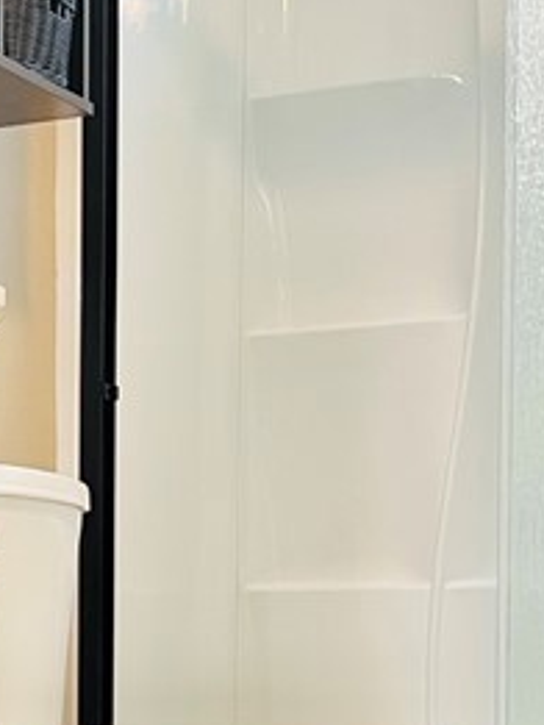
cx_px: -39
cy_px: 722
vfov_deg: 18.7
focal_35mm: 102
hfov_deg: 14.2
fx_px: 2136
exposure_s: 1/60
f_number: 1.5
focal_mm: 5.7
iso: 125
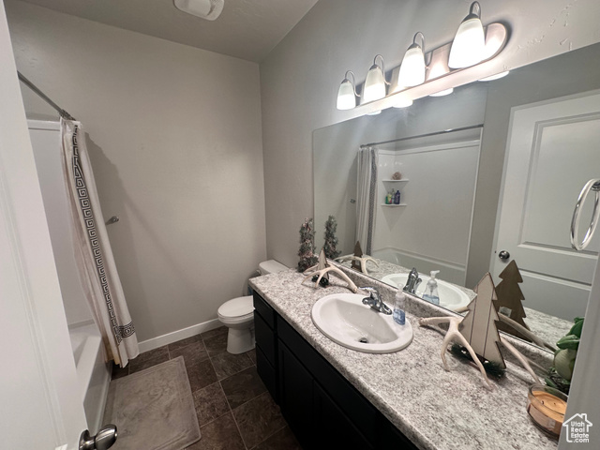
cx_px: 300
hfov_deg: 102.1
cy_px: 225
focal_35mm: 14
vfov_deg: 85.7
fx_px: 243
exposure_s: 1/120
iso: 160
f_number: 2.2
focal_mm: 2.22
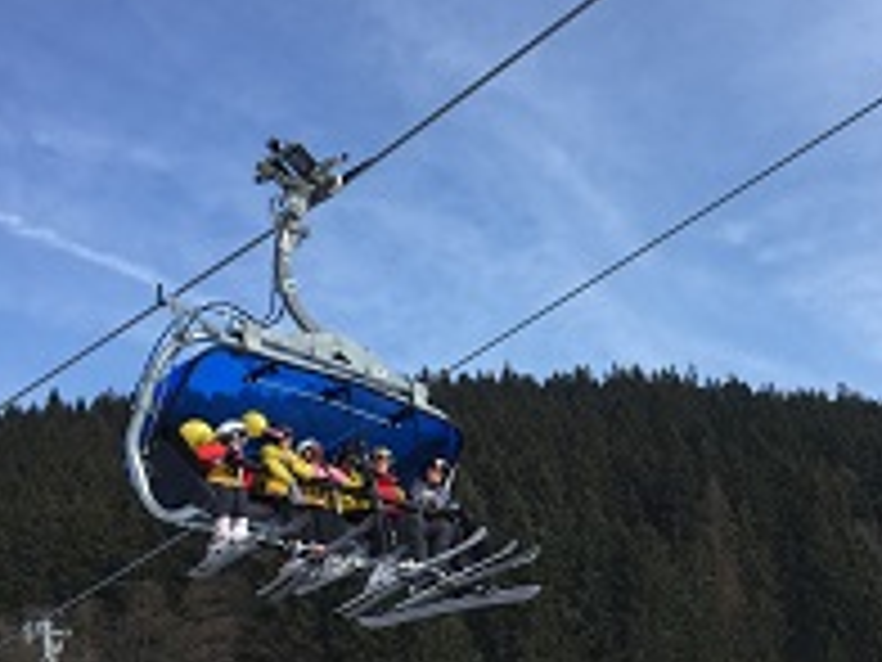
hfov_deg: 37.0
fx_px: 1299
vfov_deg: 28.6
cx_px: 596
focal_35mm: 51
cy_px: 351
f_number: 2.2
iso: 32
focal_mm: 4.15
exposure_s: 1/1276
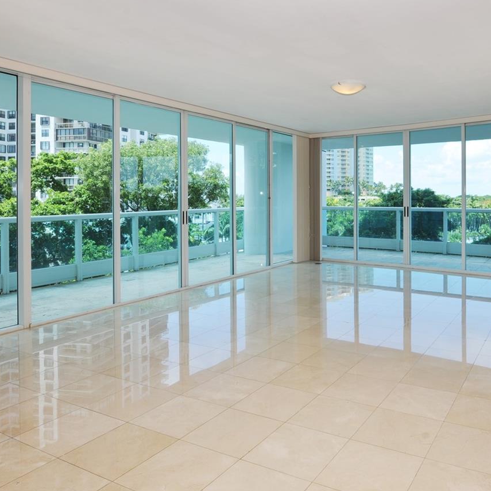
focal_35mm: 27
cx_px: 341
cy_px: 198
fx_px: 433
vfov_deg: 58.6
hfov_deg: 57.3
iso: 200
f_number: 8
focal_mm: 17
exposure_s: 1/125
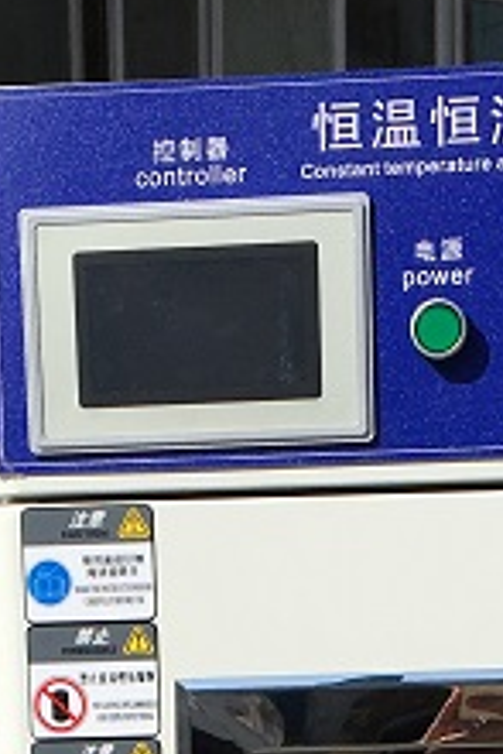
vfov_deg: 14.9
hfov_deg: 10.7
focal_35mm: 128
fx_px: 2678
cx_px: 253
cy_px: 1105
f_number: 2.2
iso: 25
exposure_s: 1/3344
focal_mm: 4.15
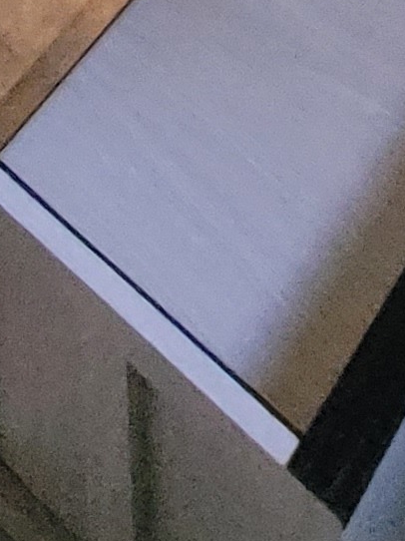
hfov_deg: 15.1
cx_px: 403
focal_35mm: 96
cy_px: -1034
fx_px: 1499
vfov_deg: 11.8
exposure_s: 1/24
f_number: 2.2
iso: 1000
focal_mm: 1.74
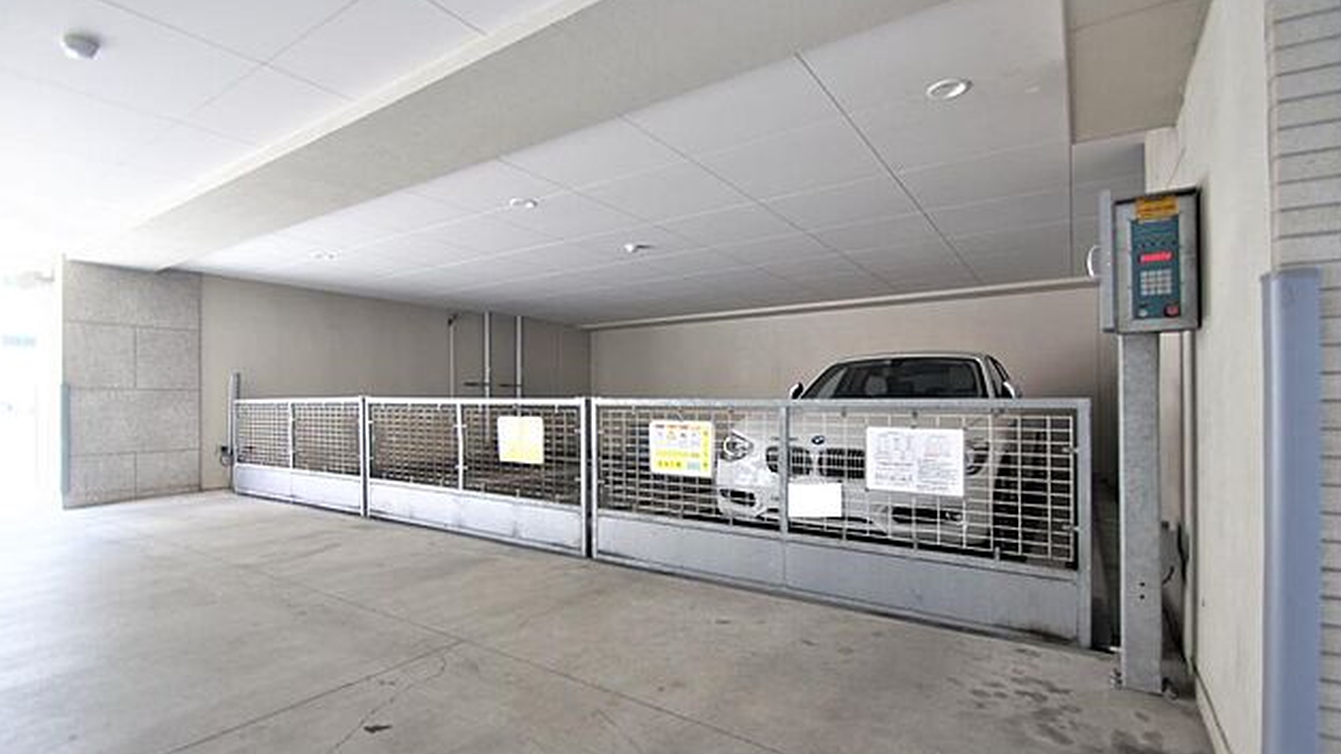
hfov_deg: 99.4
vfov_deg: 67.1
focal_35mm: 16
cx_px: 666
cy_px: 378
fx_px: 569
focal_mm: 10
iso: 125
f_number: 3.5
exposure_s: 1/30
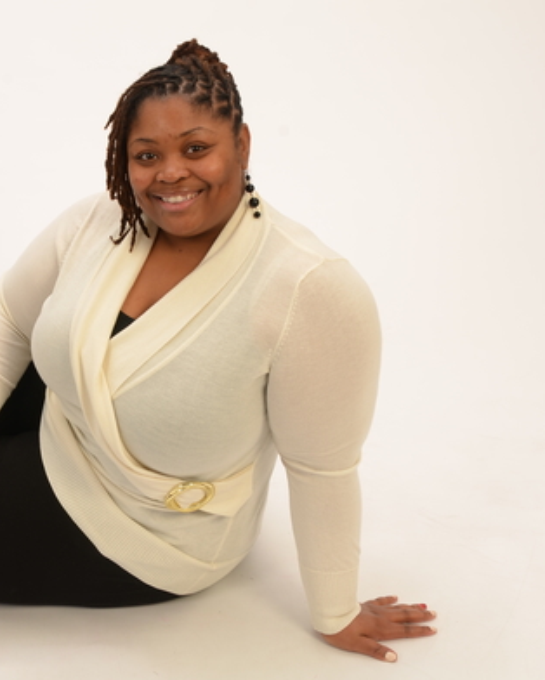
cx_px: 148
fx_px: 1471
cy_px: 343
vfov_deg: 26.0
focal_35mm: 73
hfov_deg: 20.9
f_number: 11
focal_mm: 34
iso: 100
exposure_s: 1/100
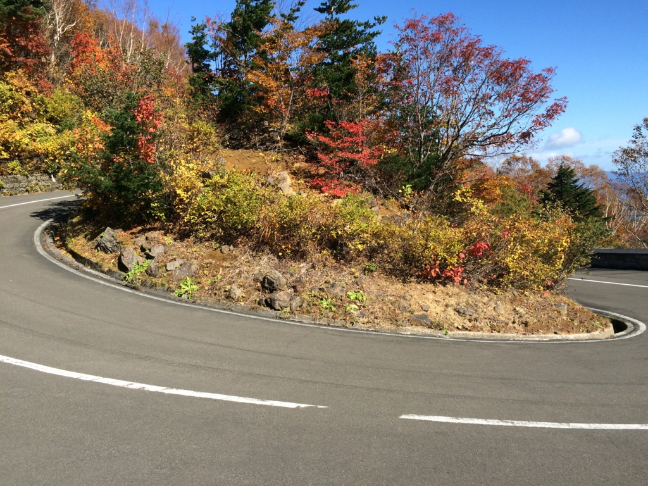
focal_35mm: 29
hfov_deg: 61.7
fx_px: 543
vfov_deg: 48.2
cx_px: 324
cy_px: 243
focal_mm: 4.15
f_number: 2.2
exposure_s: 1/1414
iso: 32
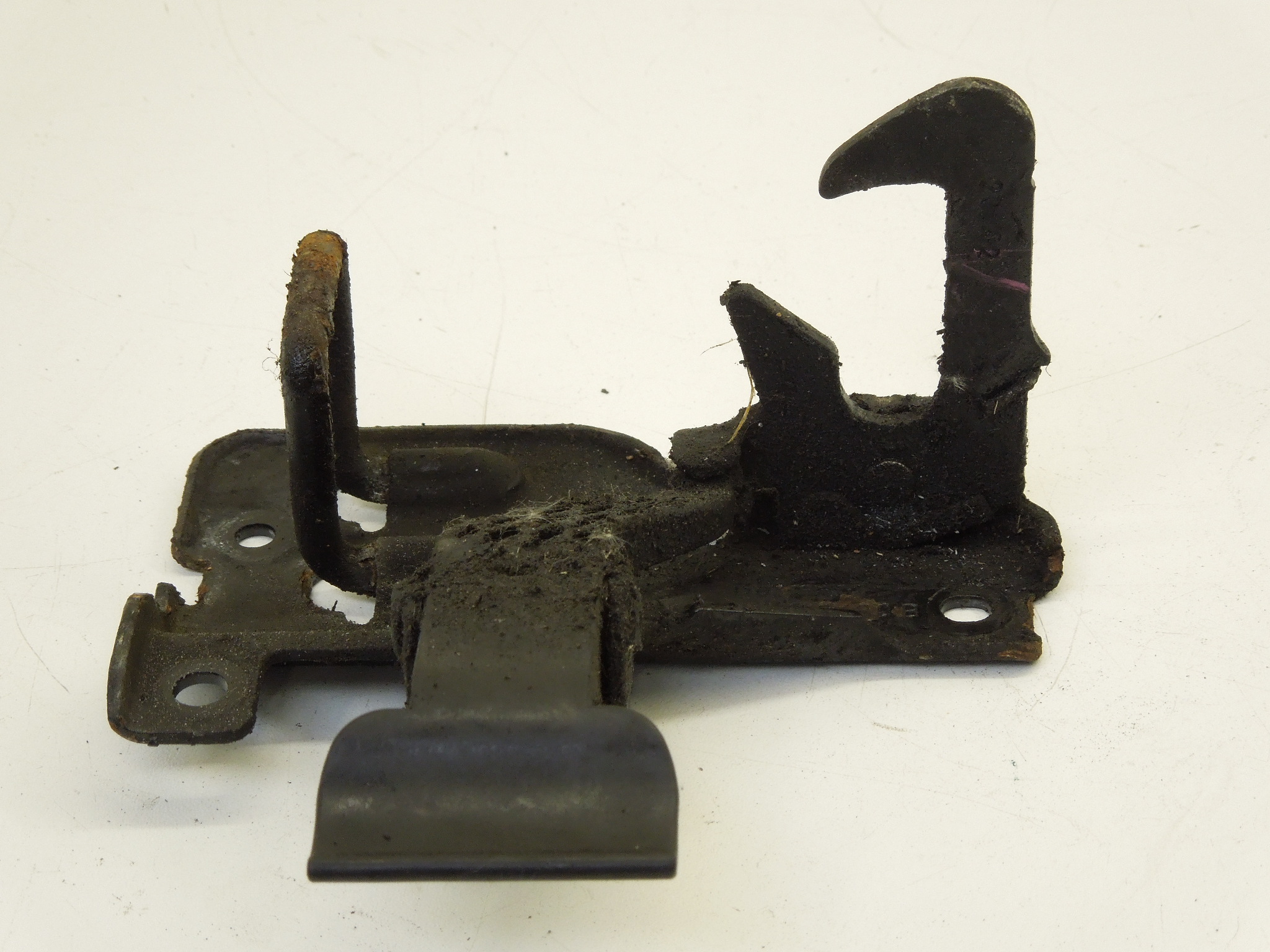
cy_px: 476
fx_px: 3889
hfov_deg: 18.5
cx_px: 635
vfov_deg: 14.0
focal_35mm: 106
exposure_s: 1/40
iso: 400
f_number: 4.7
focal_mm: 19.1
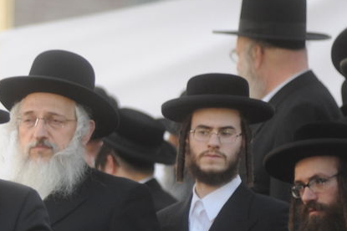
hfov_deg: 3.1
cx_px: -82
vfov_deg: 2.0
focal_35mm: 674
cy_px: 136
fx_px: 6491
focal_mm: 200
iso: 640
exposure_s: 1/250
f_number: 3.2
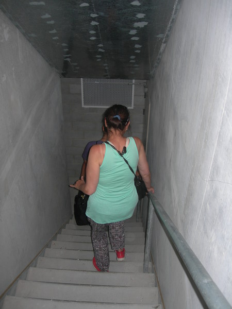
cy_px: 154
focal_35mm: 38
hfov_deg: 37.7
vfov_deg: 49.0
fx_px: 340
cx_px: 116
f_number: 2.8
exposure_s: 1/60.1
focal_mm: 7.8
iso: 50
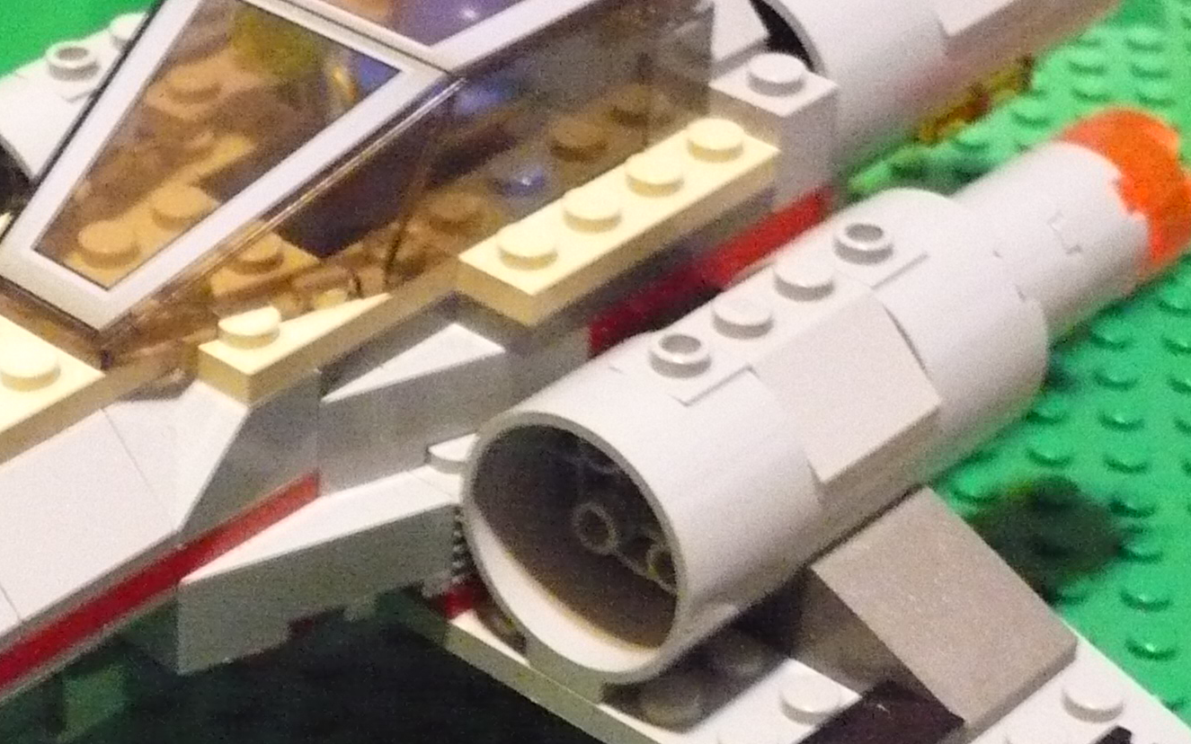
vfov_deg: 15.0
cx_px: 128
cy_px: 668
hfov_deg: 23.5
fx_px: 2791
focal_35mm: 86
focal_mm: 5.8
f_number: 2.8
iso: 800
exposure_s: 1/6
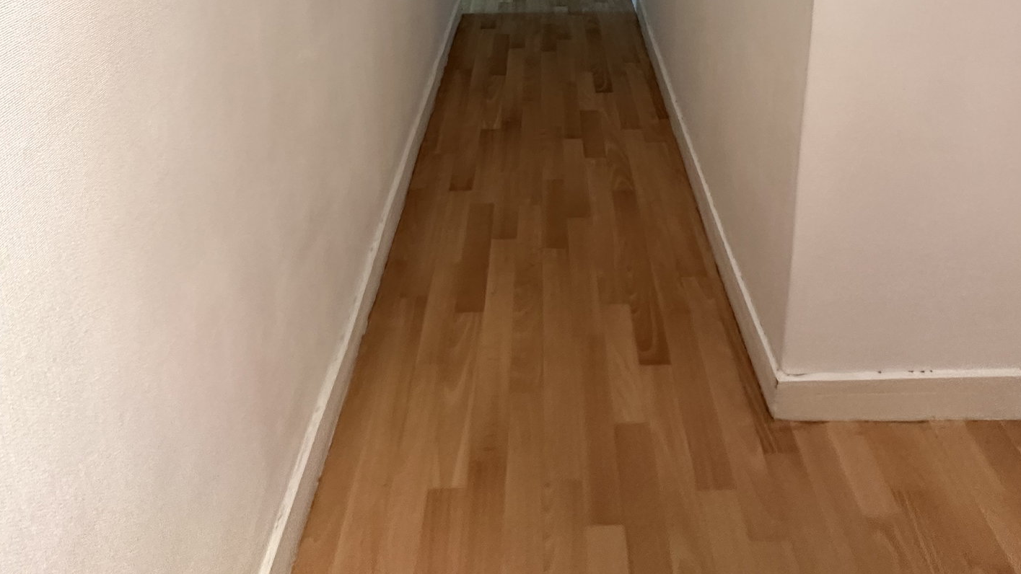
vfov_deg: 36.1
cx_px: 556
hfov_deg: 78.5
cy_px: -143
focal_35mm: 23
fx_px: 623
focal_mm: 2.22
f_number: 2.2
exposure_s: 1/50
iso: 500
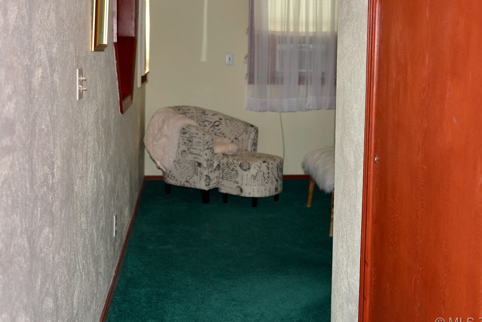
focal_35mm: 51
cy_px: 108
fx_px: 683
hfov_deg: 38.7
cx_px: 289
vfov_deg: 26.4
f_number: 4
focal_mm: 36
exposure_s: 1/60
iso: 320
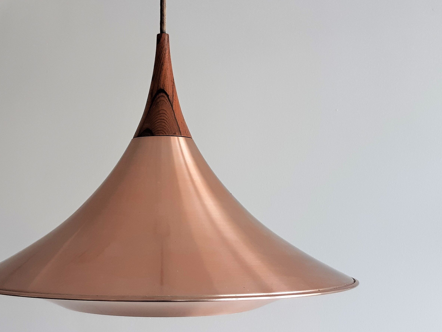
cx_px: 169
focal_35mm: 39
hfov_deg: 47.5
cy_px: 203
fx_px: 498
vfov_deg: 36.7
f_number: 1.7
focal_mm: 3.93
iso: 50
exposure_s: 1/50
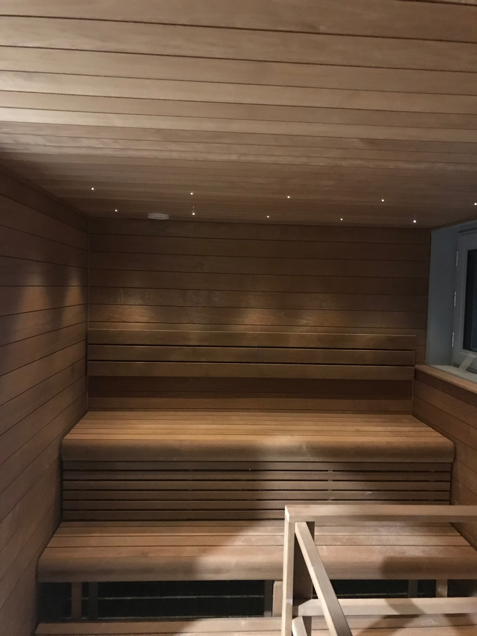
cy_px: 318
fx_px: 514
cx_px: 238
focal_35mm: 28
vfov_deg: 63.4
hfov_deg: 49.7
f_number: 1.8
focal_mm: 3.99
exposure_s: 1/4
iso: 125
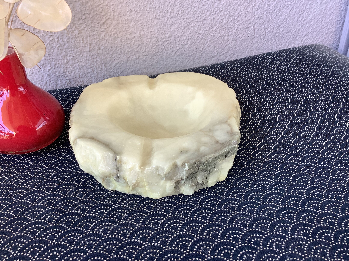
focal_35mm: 31
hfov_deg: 58.4
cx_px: 174
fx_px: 313
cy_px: 130
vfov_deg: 45.4
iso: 50
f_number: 2.4
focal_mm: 3.3
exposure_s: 1/50
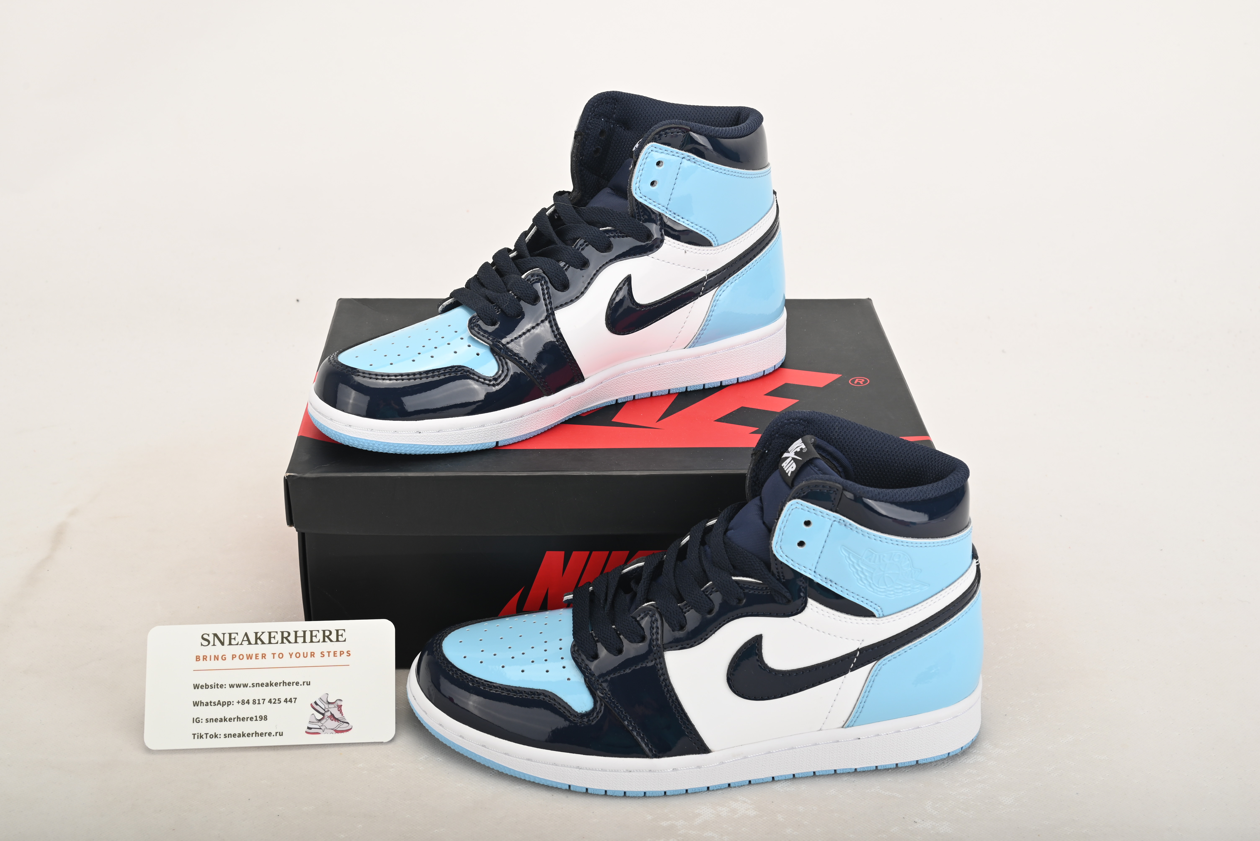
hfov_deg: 41.9
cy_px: 420
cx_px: 630
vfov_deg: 28.7
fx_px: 1646
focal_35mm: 47
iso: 100
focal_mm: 47
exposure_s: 1/200
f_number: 11
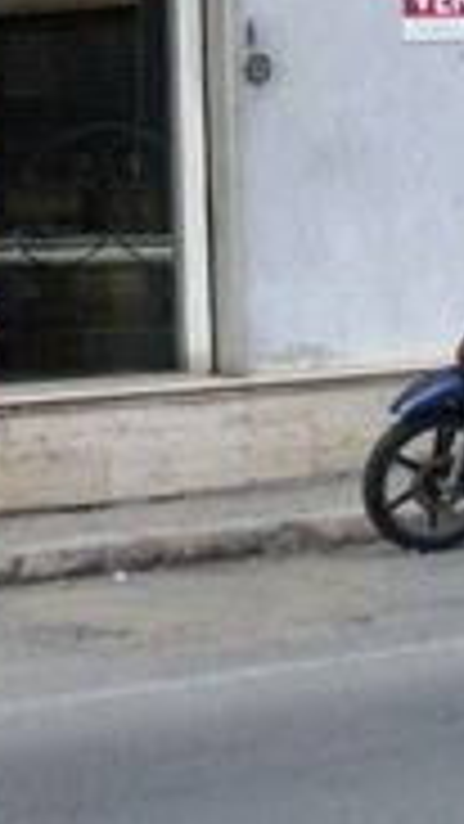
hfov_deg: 8.4
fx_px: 3170
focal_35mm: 145
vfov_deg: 14.3
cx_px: 365
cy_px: -171
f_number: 2.8
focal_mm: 6.3
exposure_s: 1/125
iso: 80
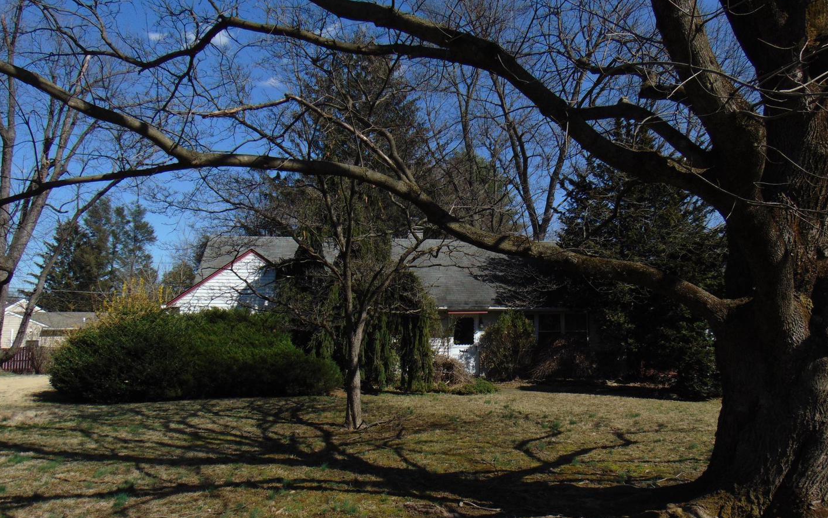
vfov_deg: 45.9
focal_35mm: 27
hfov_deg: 68.4
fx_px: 609
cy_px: 298
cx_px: 417
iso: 80
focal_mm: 4.5
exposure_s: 1/1500
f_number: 3
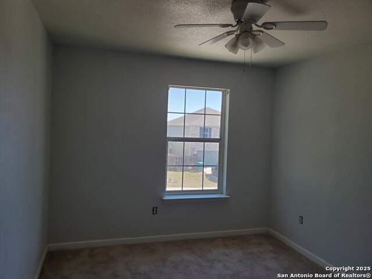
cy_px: 140
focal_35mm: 26
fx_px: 279
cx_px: 186
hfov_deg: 67.3
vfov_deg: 53.1
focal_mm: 4.3
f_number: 1.5
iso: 50
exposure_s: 1/332
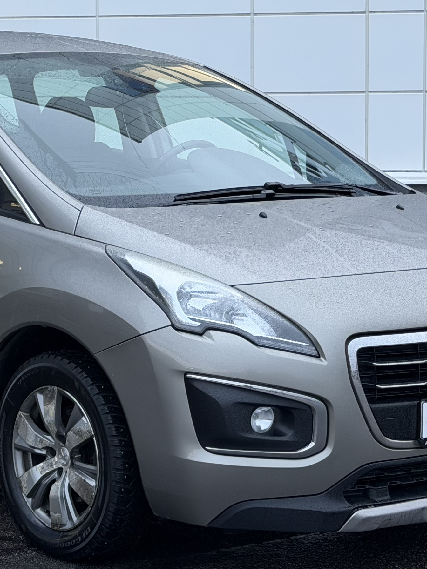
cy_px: 199
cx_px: 88
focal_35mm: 108
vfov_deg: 18.2
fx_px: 1776
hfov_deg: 13.6
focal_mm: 6.76
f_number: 1.78
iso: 125
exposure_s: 1/50
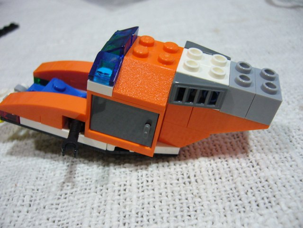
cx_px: 152
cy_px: 114
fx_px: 306
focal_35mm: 35
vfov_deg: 40.7
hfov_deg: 52.6
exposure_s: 1/8
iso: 200
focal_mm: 5.8
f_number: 2.8
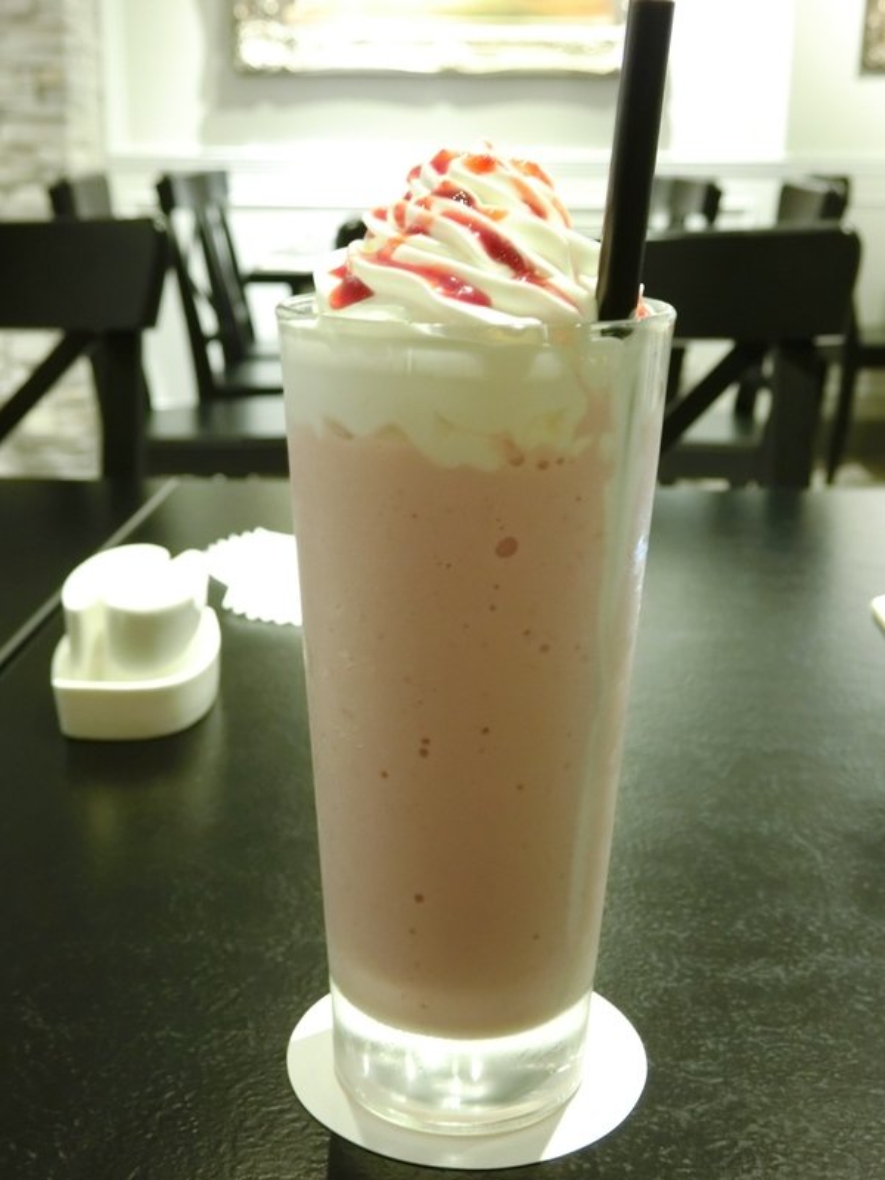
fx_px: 1500
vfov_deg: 42.9
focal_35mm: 44
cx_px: 442
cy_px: 590
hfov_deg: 32.9
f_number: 3.5
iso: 500
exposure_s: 1/4
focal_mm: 9.5
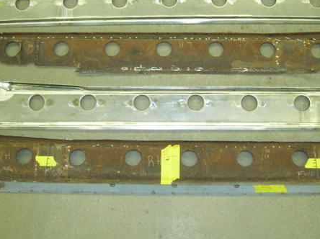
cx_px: 183
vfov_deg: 29.6
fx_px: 452
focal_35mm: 49
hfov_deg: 38.9
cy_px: 101
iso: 200
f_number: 2.9
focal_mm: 5.7
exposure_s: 1/25.7
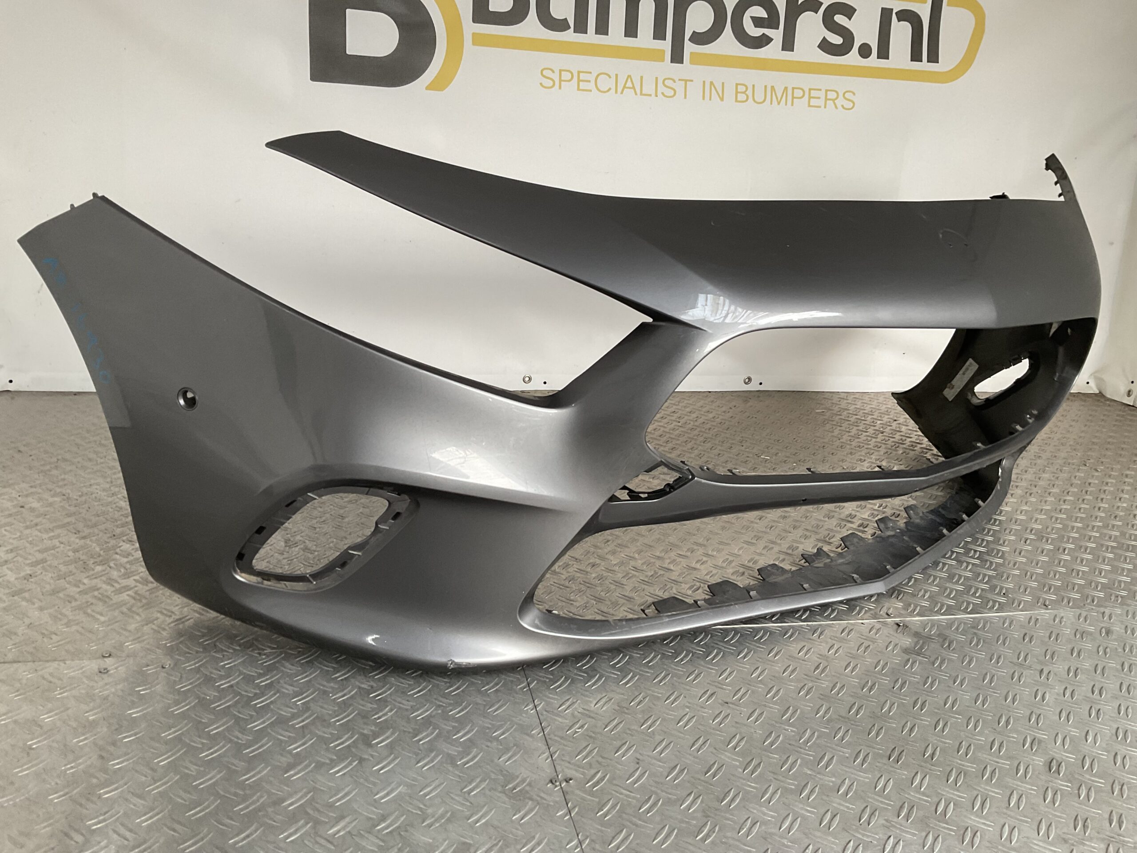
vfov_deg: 48.2
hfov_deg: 61.7
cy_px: 426
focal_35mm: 29
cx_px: 568
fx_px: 953
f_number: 1.8
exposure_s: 1/50
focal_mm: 3
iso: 50
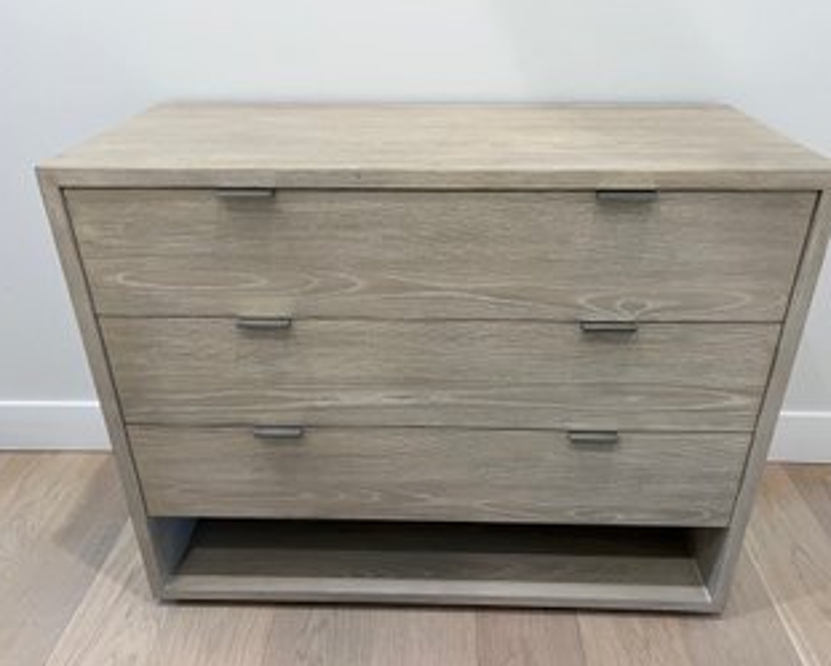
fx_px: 689
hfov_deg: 62.2
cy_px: 330
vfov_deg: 51.6
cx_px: 434
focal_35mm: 28
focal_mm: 5.7
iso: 160
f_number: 1.5
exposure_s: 1/60
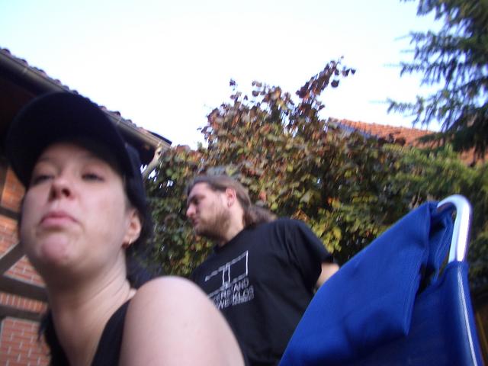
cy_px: 183
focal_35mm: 35
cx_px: 244
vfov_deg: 40.7
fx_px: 493
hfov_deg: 52.6
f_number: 2.6
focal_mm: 5.8
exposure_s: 1/100
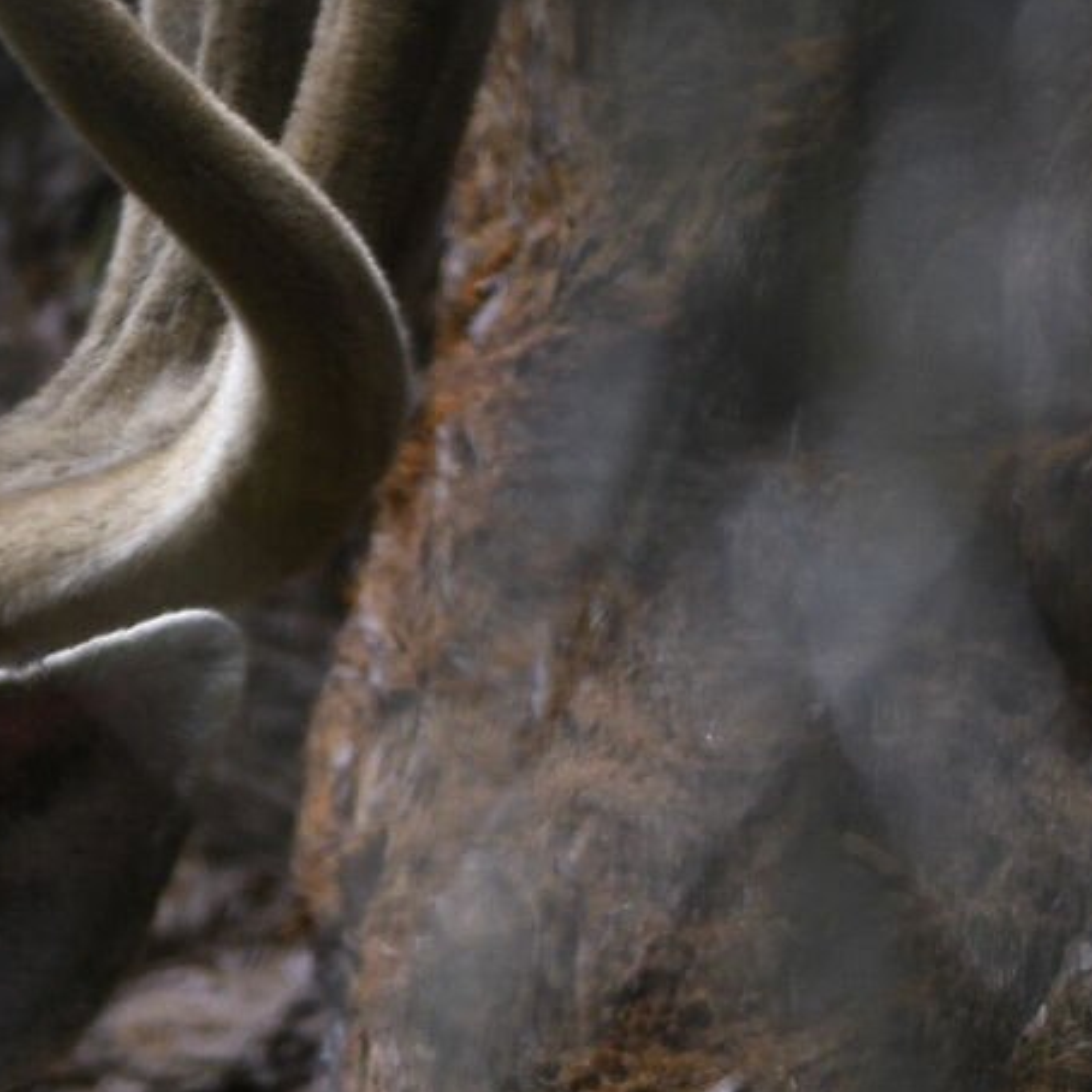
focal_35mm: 2021
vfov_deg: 0.9
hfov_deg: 0.9
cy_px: 1335
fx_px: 72130
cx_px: -796
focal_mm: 300
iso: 640
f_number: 4
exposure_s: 1/800
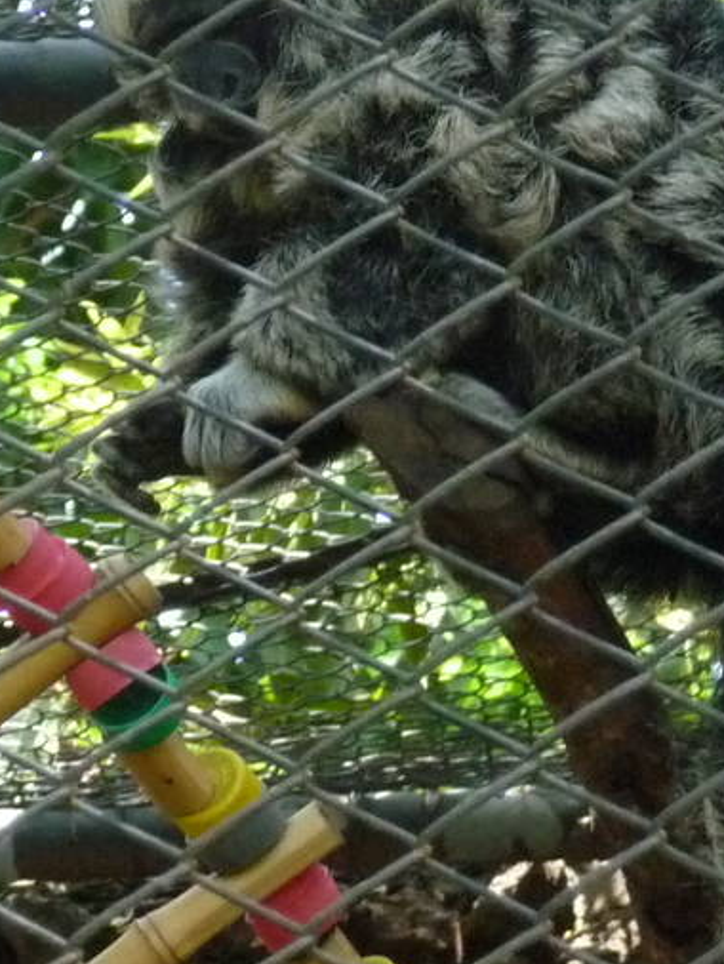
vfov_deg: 5.6
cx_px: 566
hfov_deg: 4.2
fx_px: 9864
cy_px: 421
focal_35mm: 354
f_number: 4.7
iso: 500
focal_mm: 19.1
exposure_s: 1/200
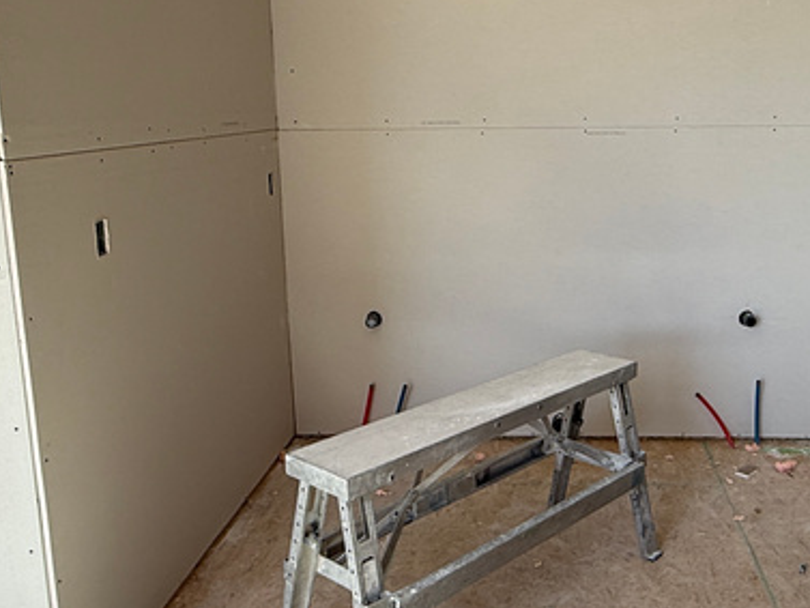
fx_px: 889
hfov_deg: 48.3
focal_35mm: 38
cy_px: 262
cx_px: 524
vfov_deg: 37.7
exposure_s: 1/151
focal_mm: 2.22
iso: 64
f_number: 2.2
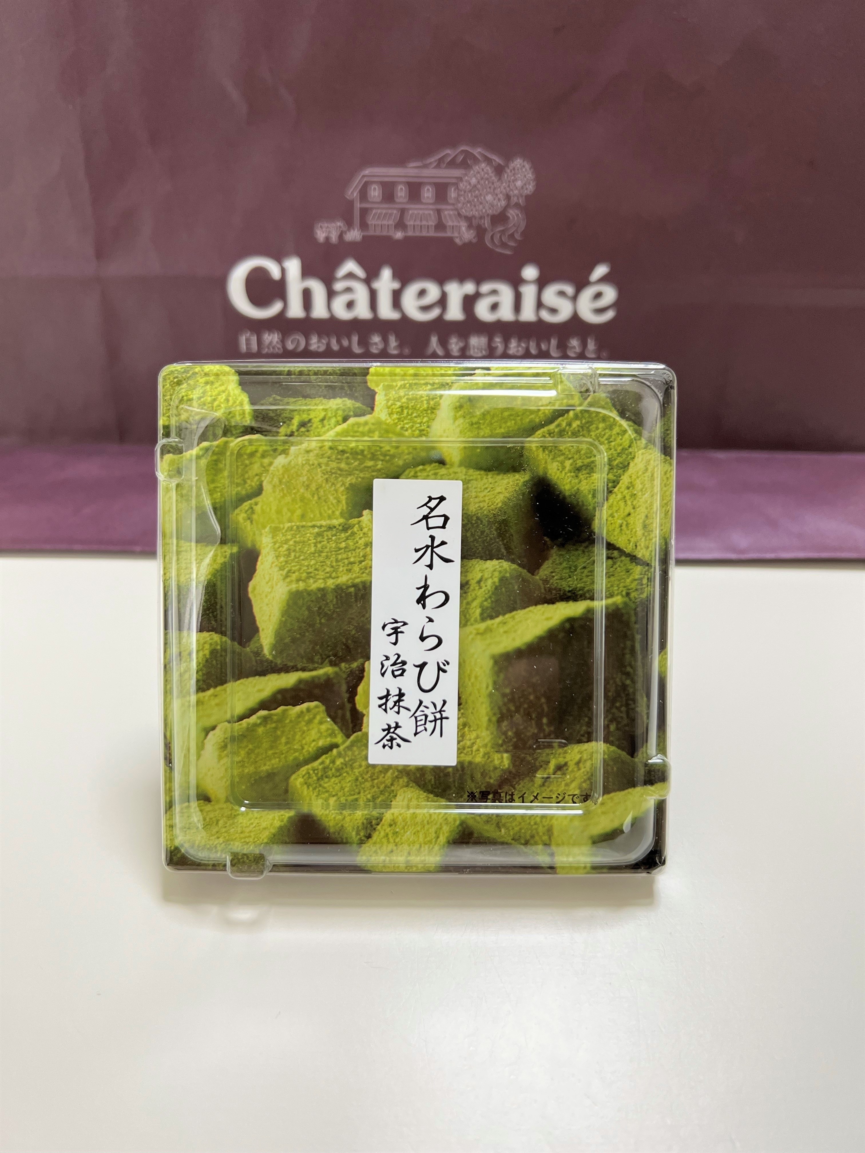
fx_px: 866
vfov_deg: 67.3
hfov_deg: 53.1
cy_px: 576
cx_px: 432
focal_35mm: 26
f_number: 1.5
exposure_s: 1/100
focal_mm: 5.7
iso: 100
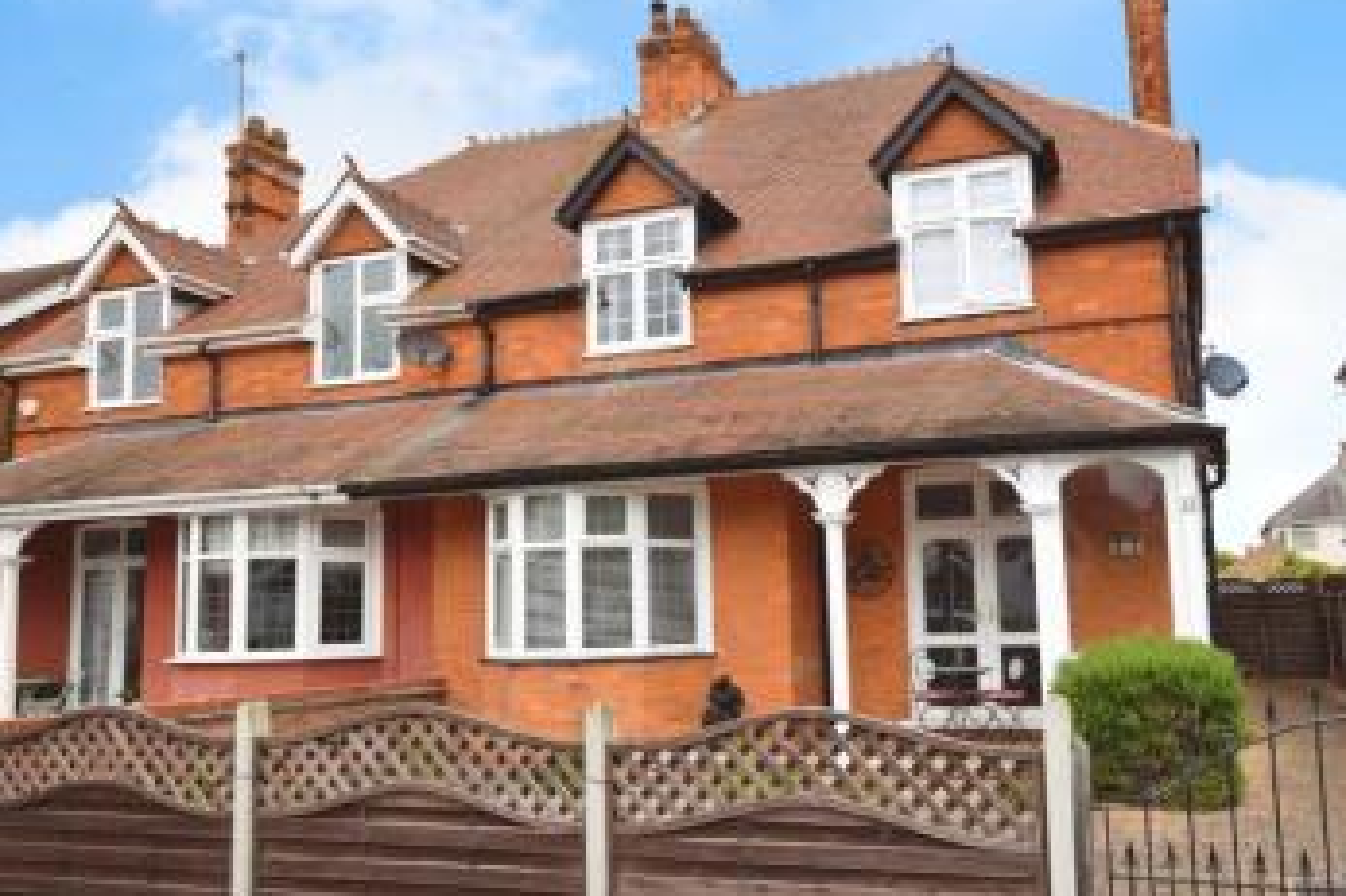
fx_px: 997
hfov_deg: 65.9
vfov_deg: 48.3
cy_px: 401
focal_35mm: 27
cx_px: 913
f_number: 9
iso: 200
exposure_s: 1/320
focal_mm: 13
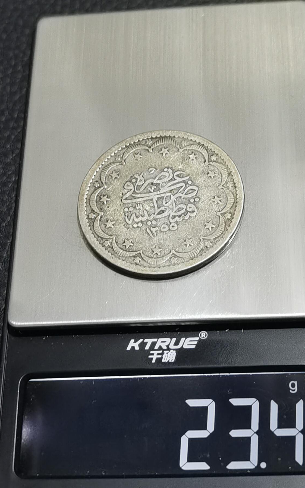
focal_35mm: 69
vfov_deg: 29.8
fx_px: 918
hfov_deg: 18.9
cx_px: 169
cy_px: 244
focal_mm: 6.67
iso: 160
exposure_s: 1/50
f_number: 1.9
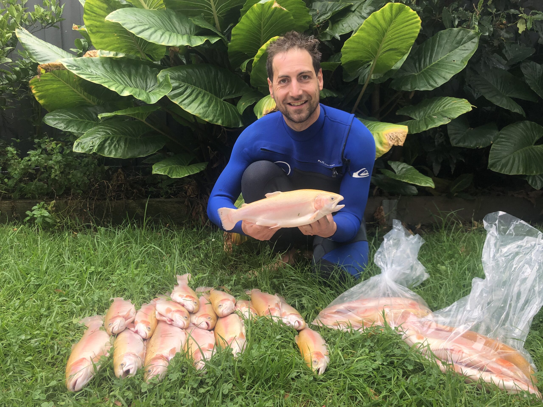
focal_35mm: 28
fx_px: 439
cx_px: 272
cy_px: 204
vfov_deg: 49.7
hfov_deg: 63.4
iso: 20
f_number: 1.8
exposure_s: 1/361
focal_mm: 4
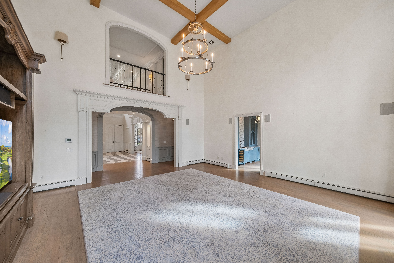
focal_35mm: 13
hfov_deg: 108.3
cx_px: 197
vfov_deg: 85.4
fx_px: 142
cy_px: 132
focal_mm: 8.6
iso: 640
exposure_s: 1/60
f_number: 5.6
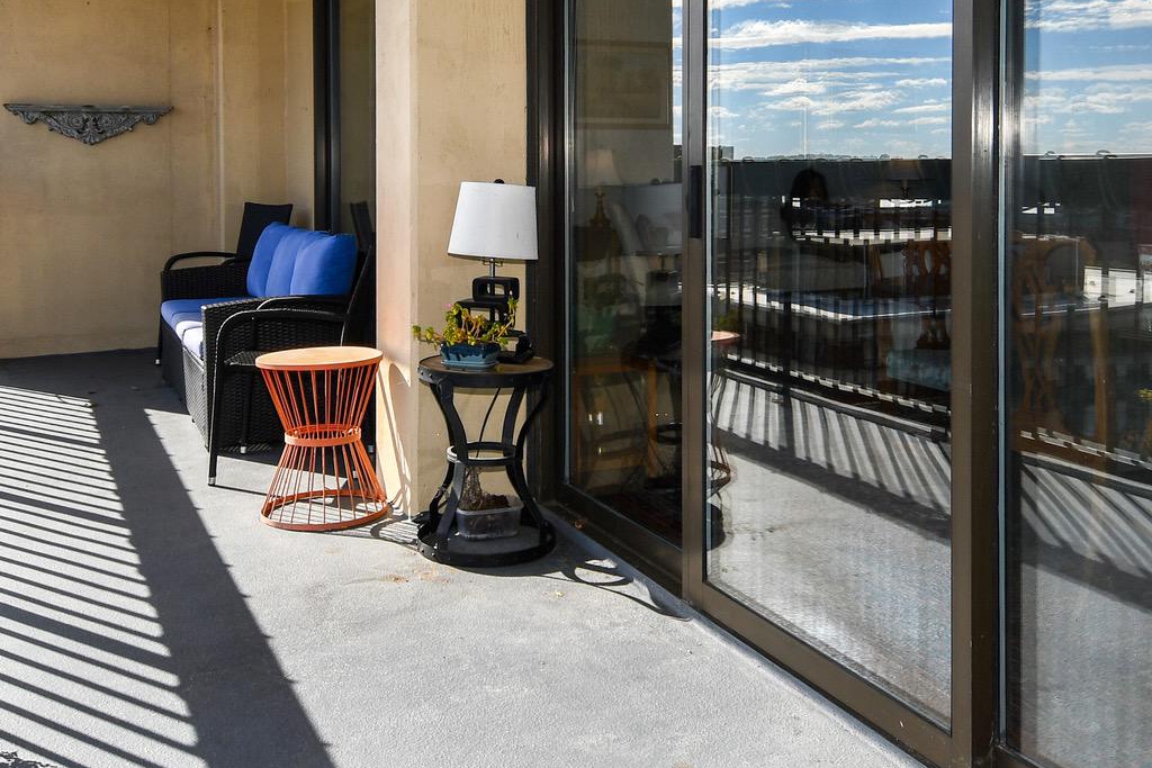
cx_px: 486
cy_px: 207
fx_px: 1152
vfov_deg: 36.2
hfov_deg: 52.9
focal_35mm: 36
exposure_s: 1/250
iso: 100
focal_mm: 12
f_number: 9
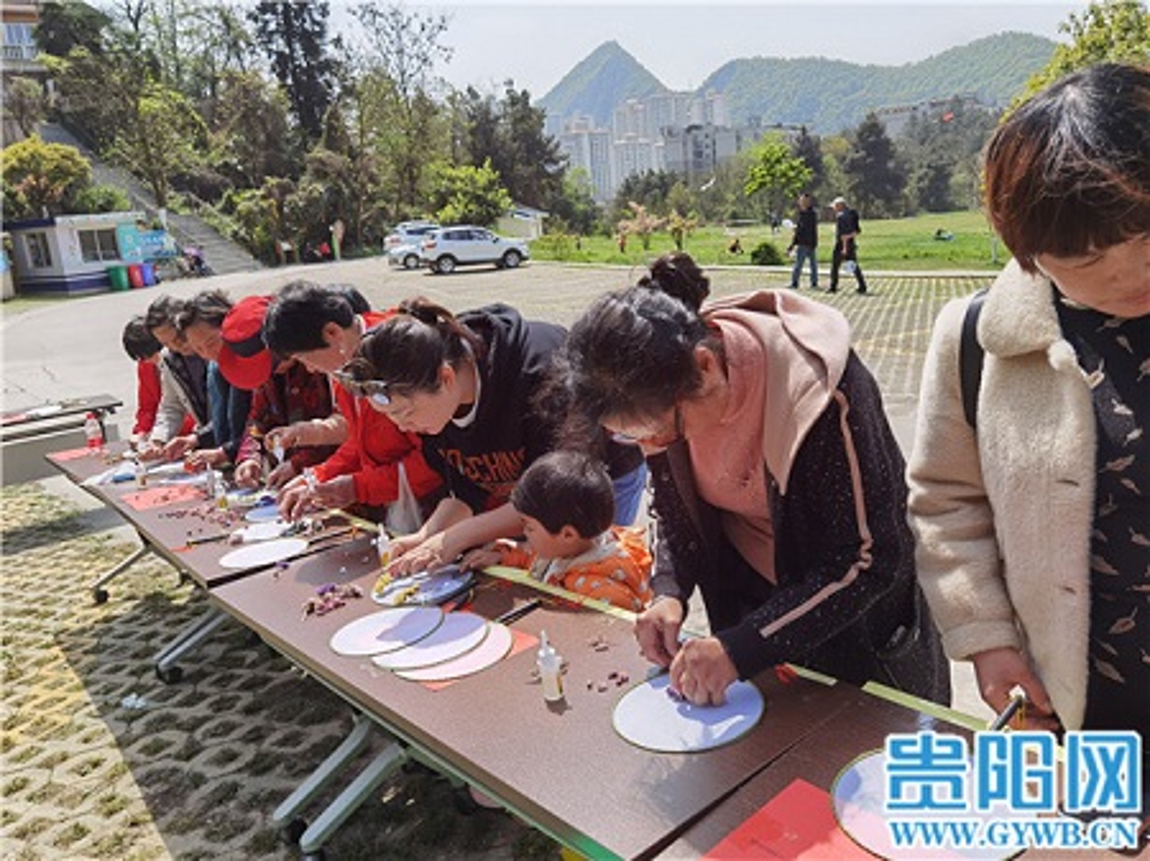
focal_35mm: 27
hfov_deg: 65.4
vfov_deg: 51.3
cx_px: 575
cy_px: 430
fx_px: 897
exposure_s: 1/2331
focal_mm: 6.71
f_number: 1.9
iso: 50
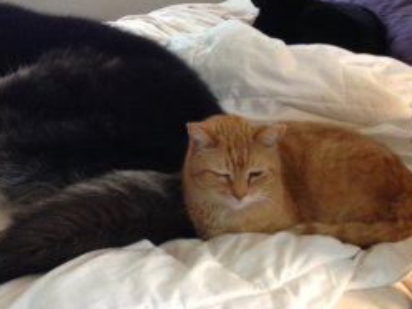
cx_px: 34
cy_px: 172
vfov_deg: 23.6
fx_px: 738
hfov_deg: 29.8
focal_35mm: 62
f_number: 2.4
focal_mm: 4.12
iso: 250
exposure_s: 1/20
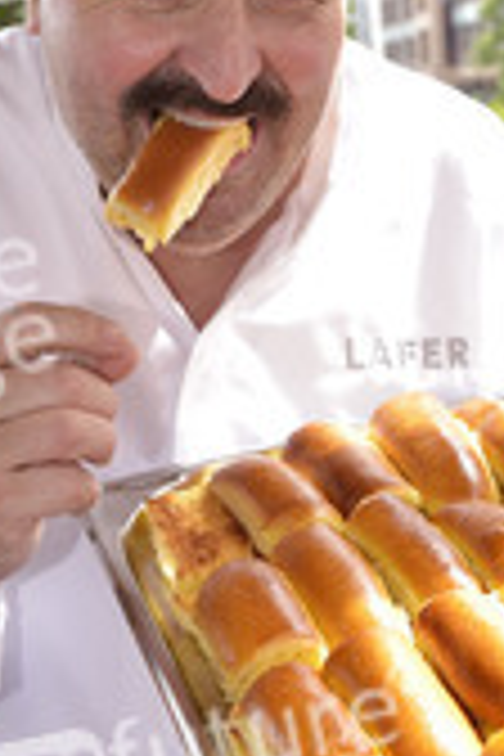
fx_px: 1995
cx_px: 315
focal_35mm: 95
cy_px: 122
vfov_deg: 21.1
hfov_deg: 14.4
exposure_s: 1/200
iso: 400
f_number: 6.3
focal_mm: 40
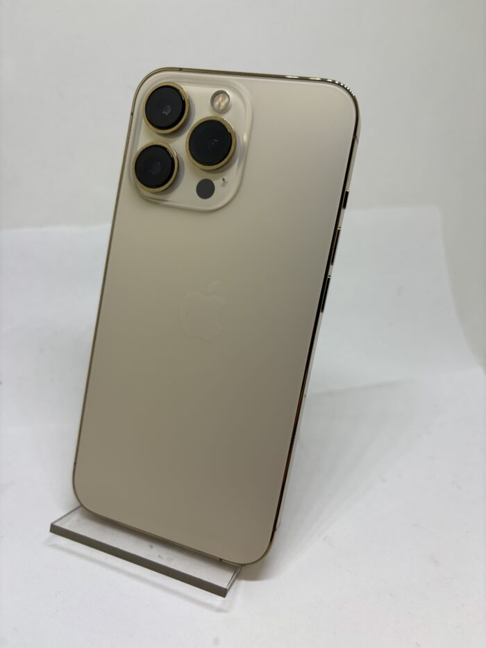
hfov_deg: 53.1
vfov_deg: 67.3
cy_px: 324
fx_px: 487
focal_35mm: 26
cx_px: 243
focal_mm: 5.96
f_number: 1.6
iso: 32
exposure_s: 1/123
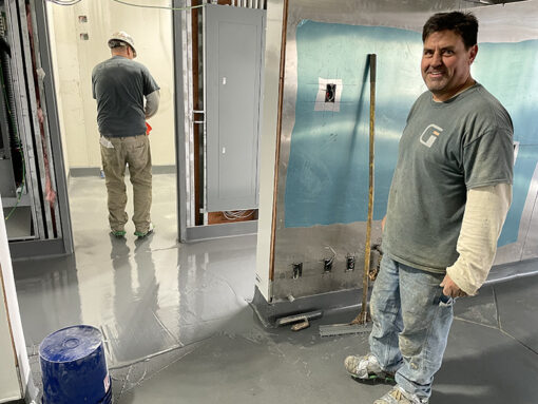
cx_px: 269
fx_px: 404
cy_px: 202
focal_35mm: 26
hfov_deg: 67.3
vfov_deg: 53.1
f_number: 1.6
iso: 200
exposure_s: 1/60
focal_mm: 4.2
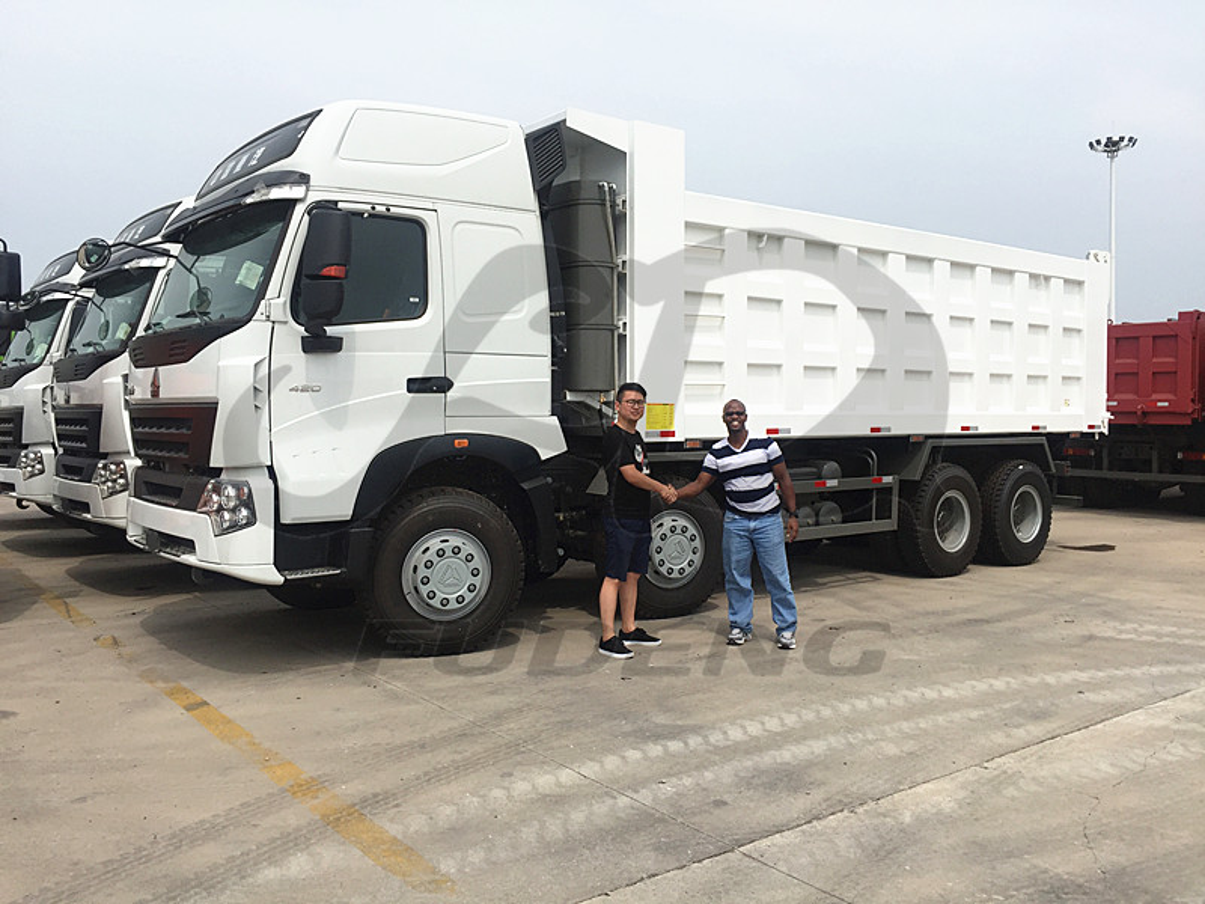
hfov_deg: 61.7
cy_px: 452
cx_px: 602
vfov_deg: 48.2
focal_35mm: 29
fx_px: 1010
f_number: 2.2
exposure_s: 1/3300
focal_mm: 4.15
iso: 32
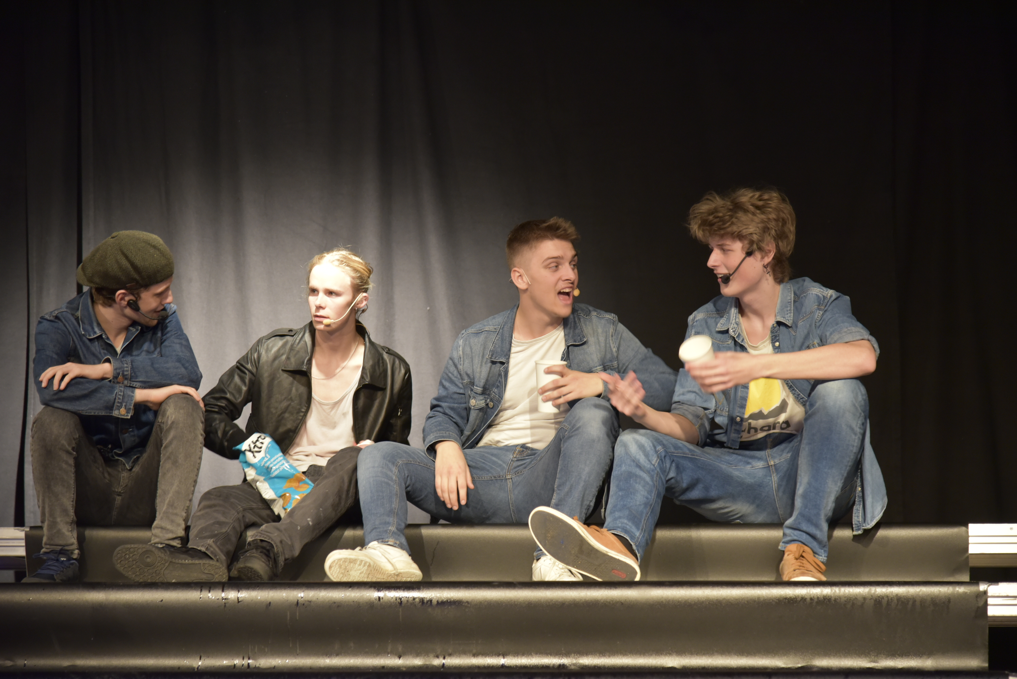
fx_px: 2967
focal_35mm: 105
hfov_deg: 19.4
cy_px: 340
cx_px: 508
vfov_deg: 13.1
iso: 2000
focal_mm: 105
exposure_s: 1/60
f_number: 4
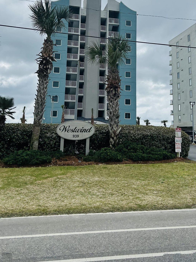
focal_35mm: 41
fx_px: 309
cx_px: 118
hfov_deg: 35.0
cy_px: 68
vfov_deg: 44.4
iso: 50
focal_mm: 5.7
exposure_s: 1/11364
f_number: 1.5
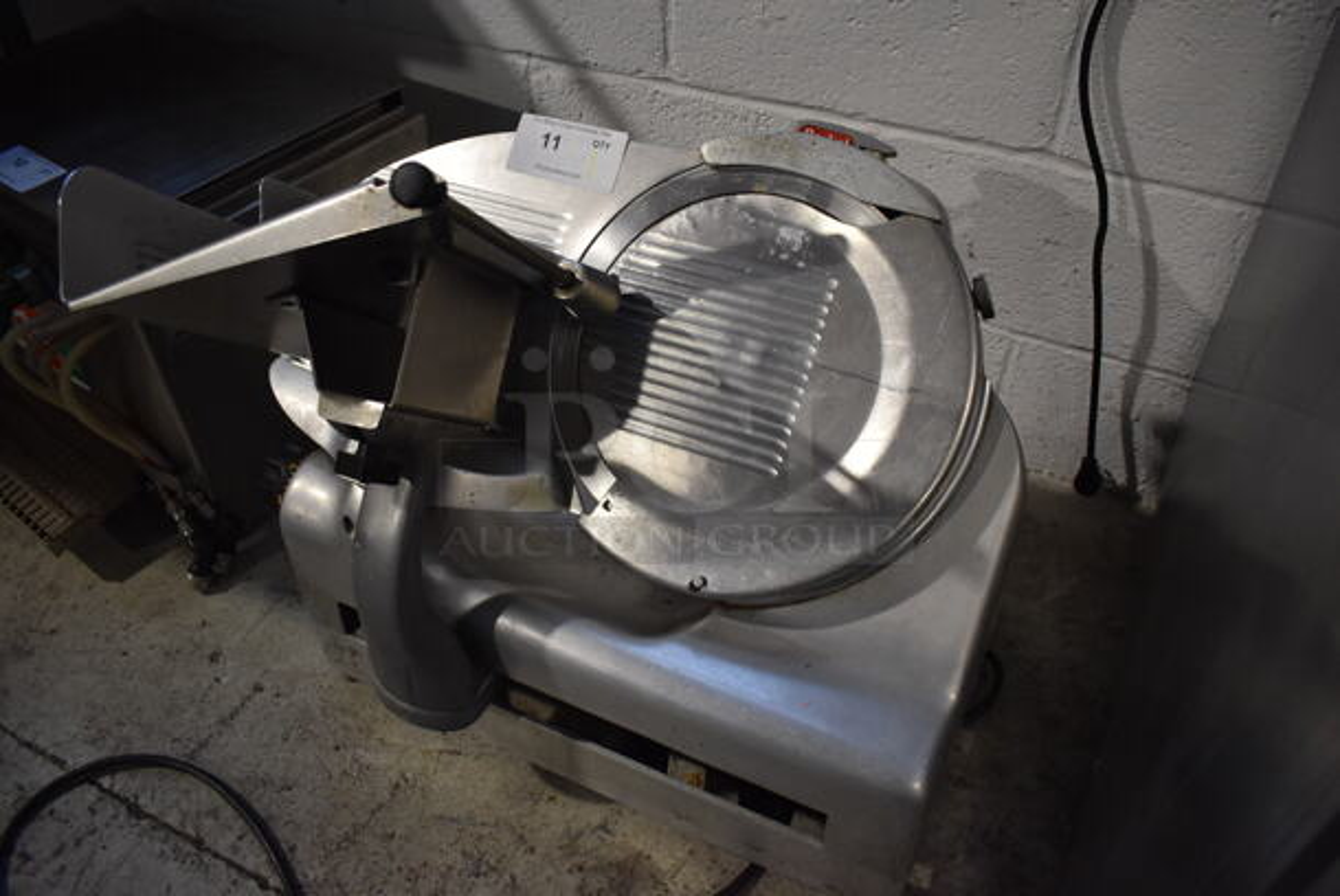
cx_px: 670
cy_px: 448
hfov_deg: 67.3
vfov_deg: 48.0
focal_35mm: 27
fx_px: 1006
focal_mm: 18
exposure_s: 1/125
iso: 1400
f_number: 3.5
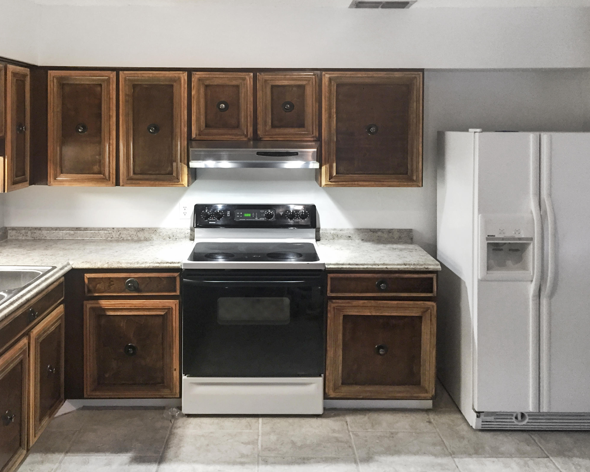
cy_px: 236
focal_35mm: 31
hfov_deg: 57.1
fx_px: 541
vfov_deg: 47.1
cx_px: 269
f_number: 2.2
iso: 125
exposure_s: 1/30
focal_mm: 4.15
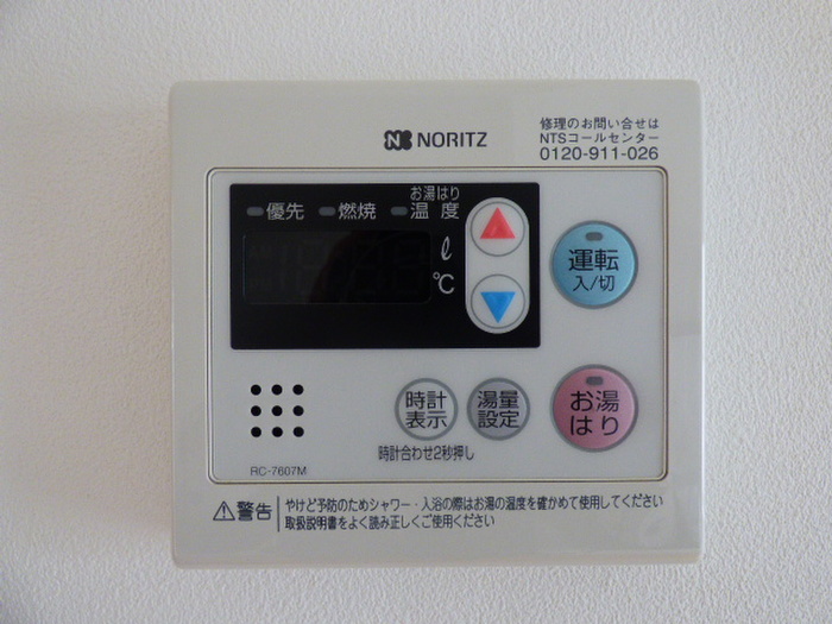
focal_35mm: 20
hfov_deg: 81.7
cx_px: 416
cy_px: 312
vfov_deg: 66.0
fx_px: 481
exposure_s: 1/60
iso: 320
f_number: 2.8
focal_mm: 3.58
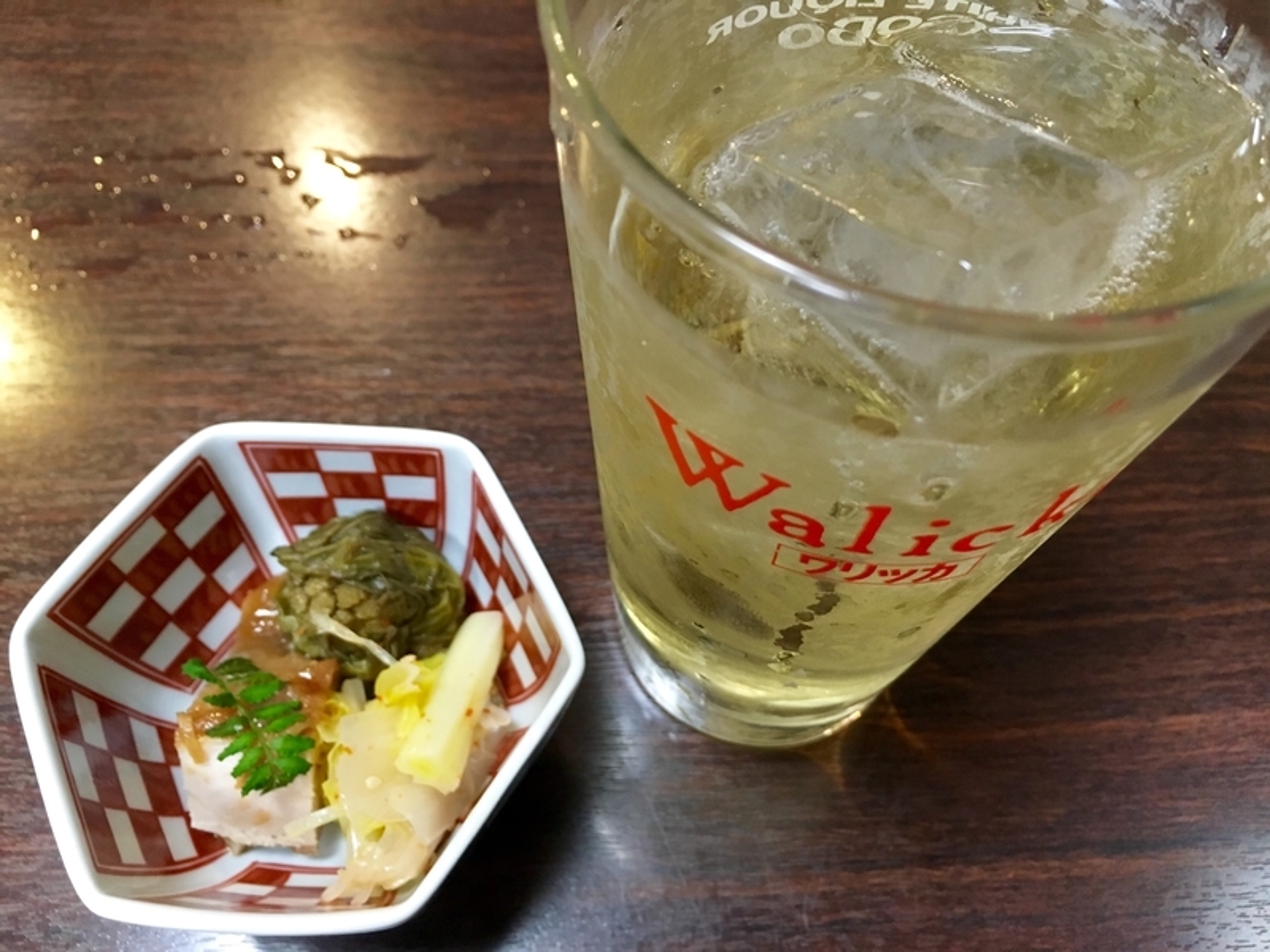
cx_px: 635
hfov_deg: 61.7
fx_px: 1064
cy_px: 476
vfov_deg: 48.2
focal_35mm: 29
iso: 160
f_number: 2.2
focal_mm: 4.15
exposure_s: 1/30
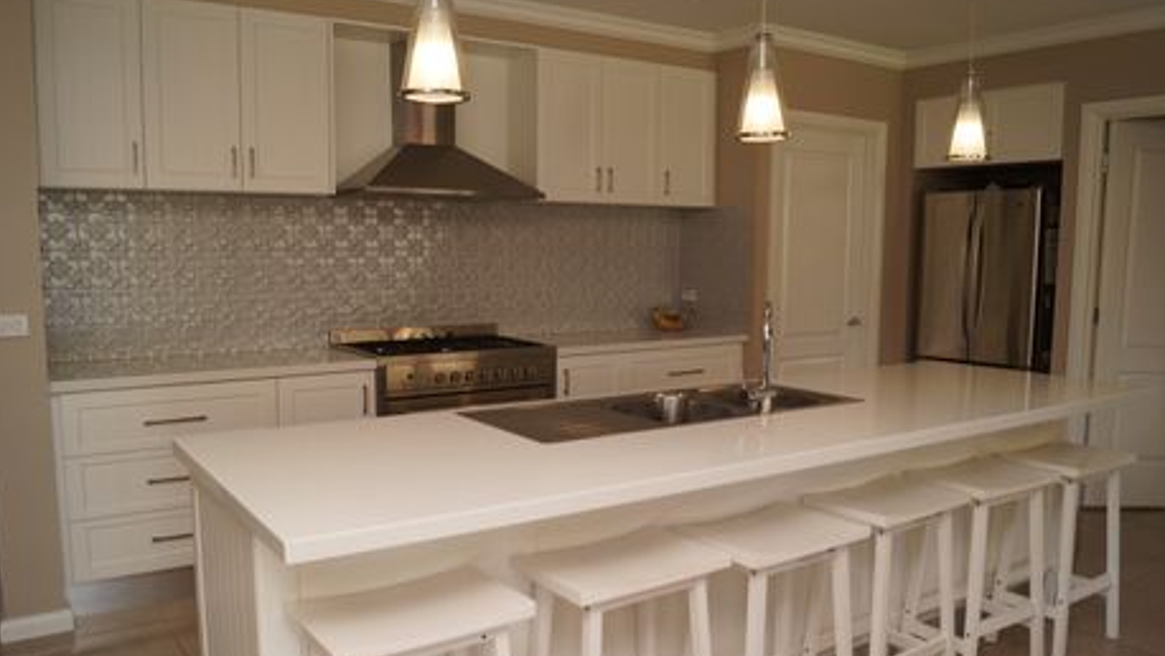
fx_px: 896
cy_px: 360
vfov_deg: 40.2
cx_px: 588
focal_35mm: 29
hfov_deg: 66.0
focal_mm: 18
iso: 320
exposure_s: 1/60
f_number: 4
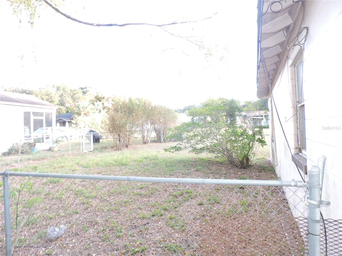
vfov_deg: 56.8
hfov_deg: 71.6
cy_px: 128
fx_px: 237
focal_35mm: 24
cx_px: 171
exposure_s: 1/40
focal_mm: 4.3
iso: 160
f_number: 3
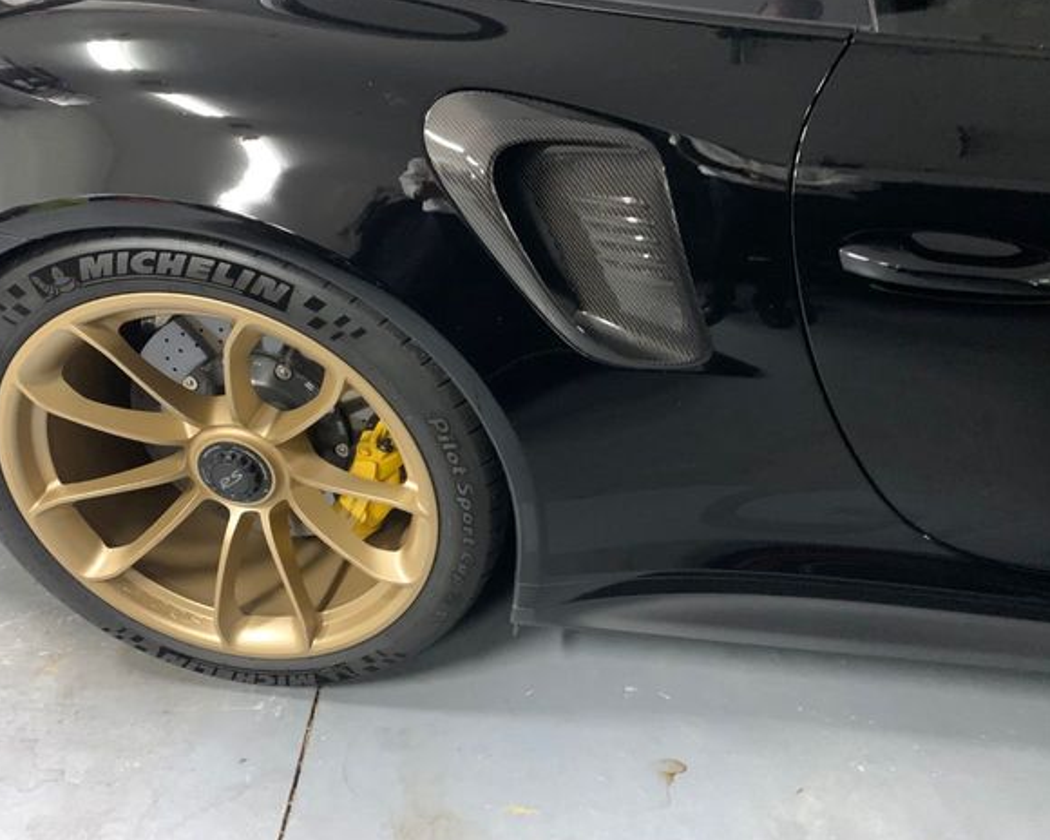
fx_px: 870
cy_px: 424
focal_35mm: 28
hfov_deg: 62.2
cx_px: 521
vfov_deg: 51.5
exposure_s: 1/24
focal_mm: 4.25
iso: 640
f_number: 1.8
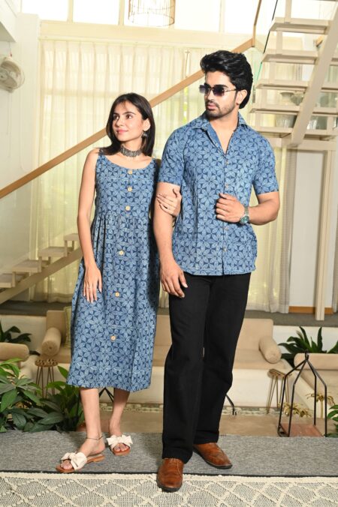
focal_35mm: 41
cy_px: 254
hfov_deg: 32.6
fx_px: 578
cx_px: 169
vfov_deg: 47.4
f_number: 5
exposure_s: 1/160
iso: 640
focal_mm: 41
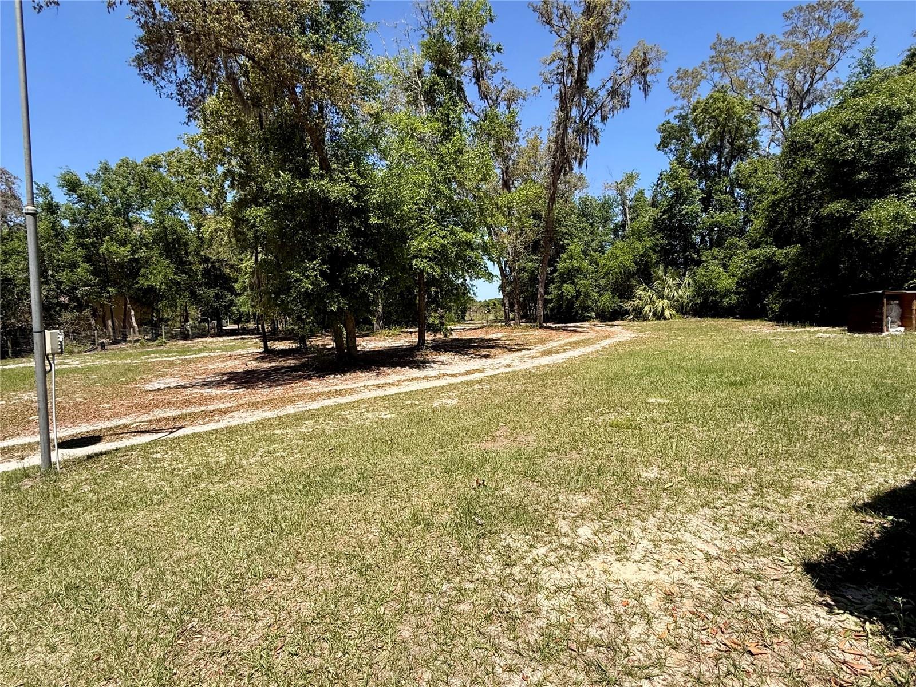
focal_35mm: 14
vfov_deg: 85.7
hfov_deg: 102.1
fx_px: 370
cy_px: 344
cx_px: 458
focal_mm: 2.22
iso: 50
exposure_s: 1/1572
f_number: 2.2
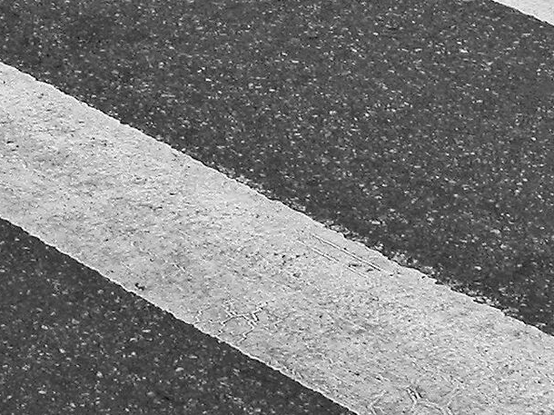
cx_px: 242
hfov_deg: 8.1
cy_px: -165
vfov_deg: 6.0
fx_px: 3903
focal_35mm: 244
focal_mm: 15.7
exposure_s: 1/305
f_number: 5.7
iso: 100
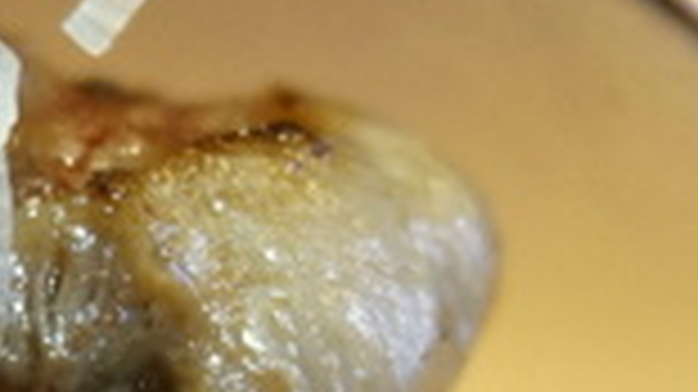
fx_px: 4070
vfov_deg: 5.5
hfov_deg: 9.5
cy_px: 570
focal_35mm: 220
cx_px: -338
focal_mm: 34
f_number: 5
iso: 1600
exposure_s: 1/13
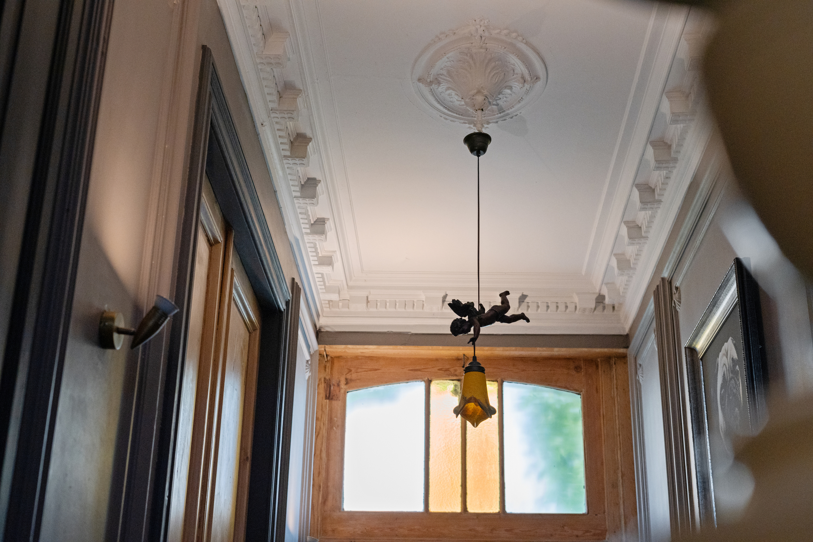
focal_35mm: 50
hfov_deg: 39.6
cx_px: 406
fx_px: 1129
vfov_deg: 27.0
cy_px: 271
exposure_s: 1/125
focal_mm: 50
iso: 3200
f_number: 4.5
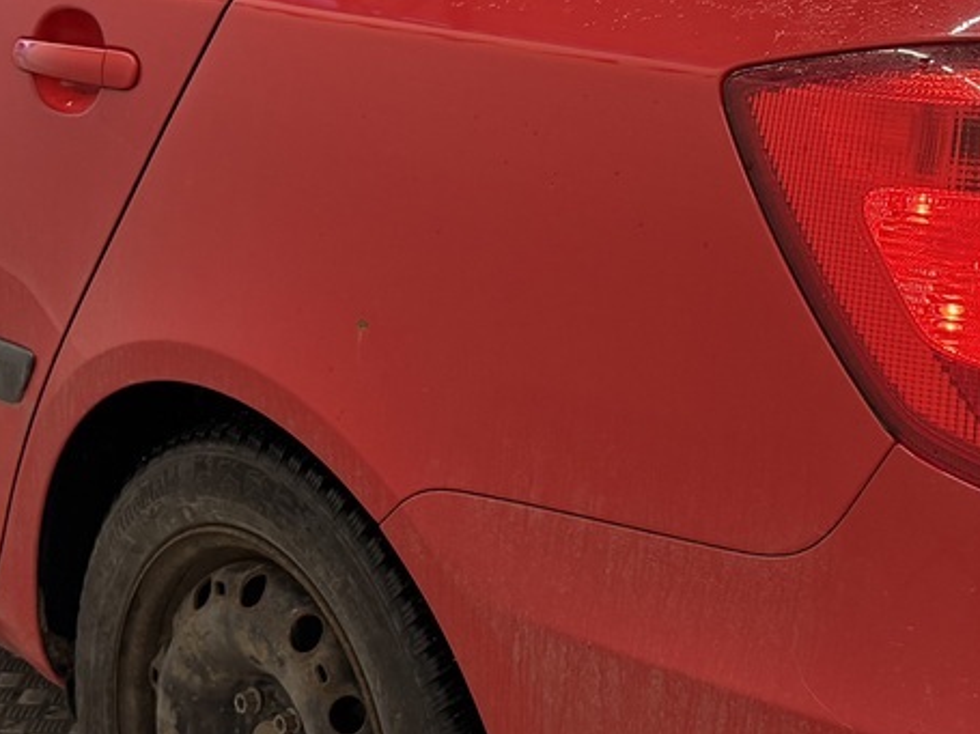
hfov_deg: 25.6
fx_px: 2151
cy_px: 230
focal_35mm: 76
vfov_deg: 19.3
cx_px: 577
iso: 200
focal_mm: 6.76
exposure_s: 1/100
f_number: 1.78
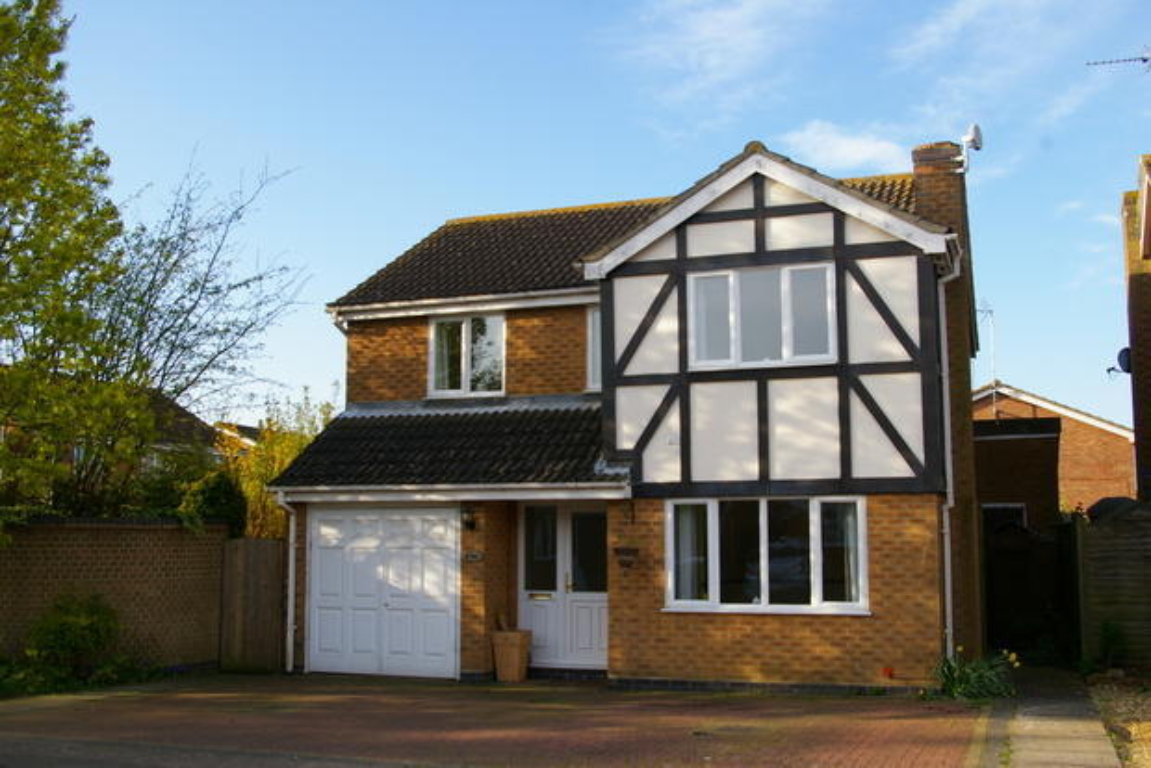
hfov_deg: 53.1
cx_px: 576
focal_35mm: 36
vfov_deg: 36.9
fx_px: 1151
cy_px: 384
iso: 200
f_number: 8
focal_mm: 24
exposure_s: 1/180
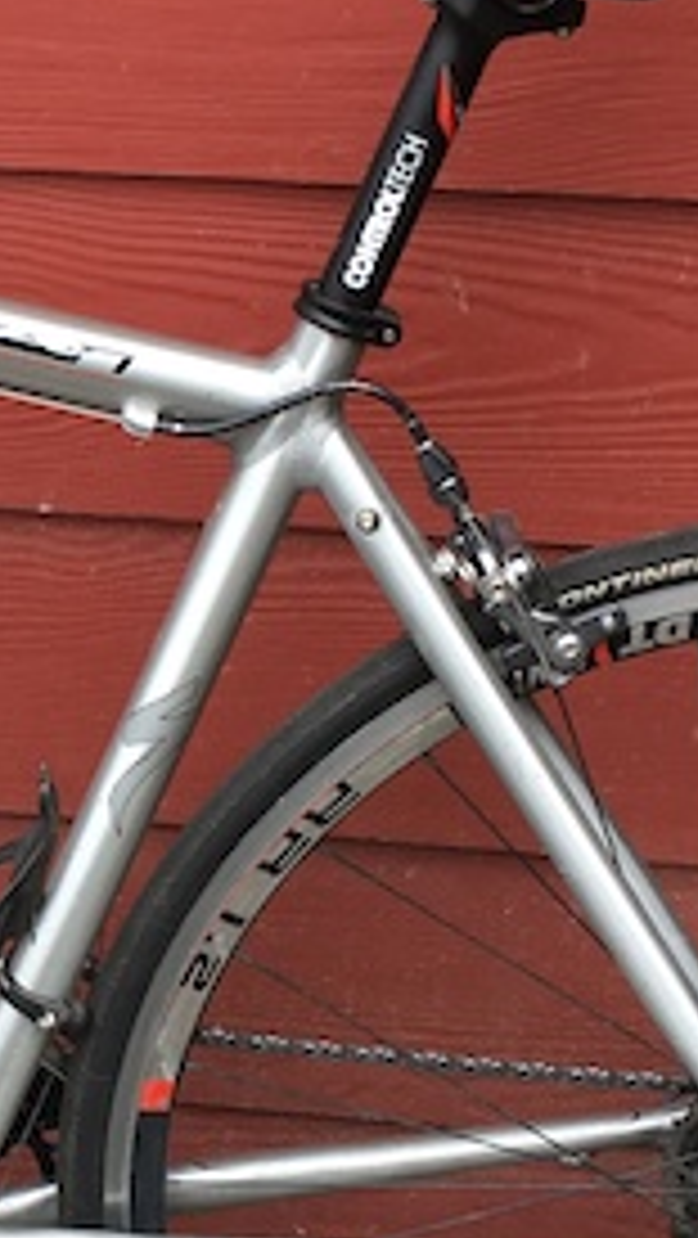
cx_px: -203
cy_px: 765
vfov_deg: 23.1
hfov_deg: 12.8
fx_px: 3022
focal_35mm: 92
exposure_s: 1/120
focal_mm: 4.15
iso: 25
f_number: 2.2
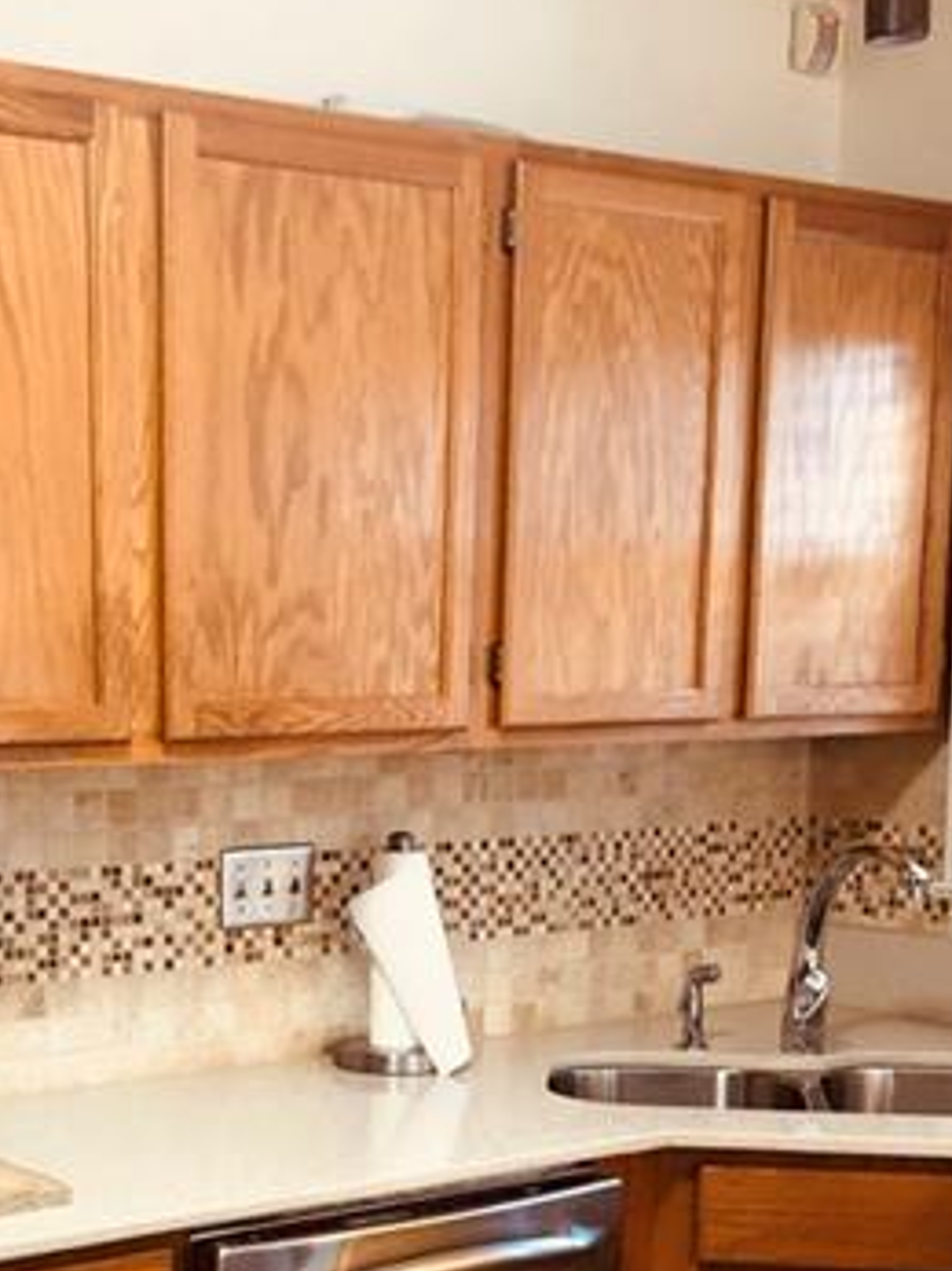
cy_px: 1066
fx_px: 2275
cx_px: 190
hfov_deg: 23.3
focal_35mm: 62
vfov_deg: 30.2
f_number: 1.8
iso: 40
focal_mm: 3.99
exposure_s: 1/15
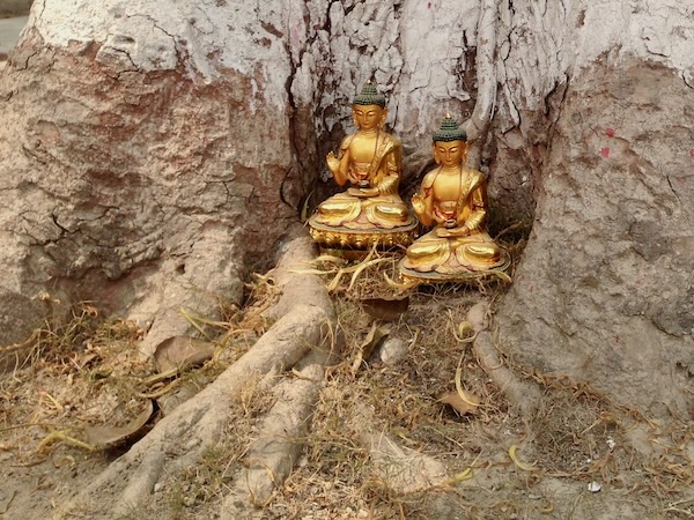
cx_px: 347
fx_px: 662
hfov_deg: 55.4
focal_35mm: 33
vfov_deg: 42.9
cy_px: 260
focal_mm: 4.12
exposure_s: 1/669
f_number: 2.4
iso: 50
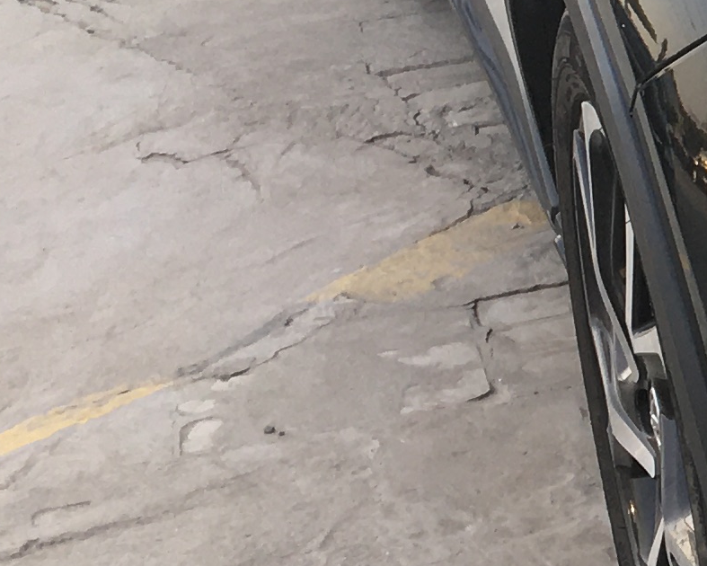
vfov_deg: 10.5
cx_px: 1614
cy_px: -84
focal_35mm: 145
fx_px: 3035
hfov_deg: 11.4
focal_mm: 4.15
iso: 25
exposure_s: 1/131
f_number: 2.2
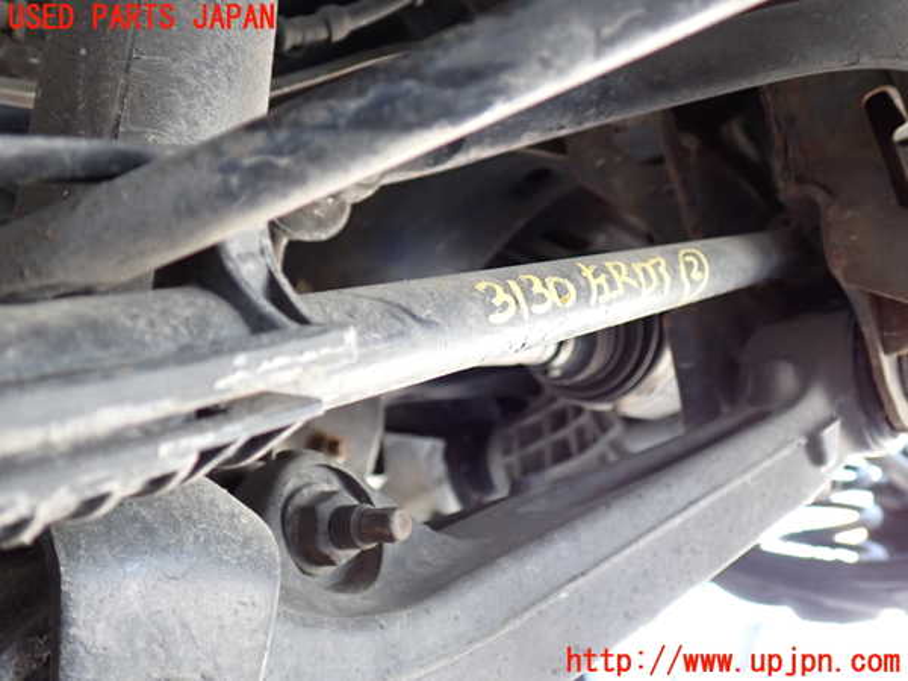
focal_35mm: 32
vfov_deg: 44.2
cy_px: 340
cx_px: 454
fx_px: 839
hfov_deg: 56.8
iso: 200
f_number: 2.4
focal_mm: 5.79
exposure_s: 1/30
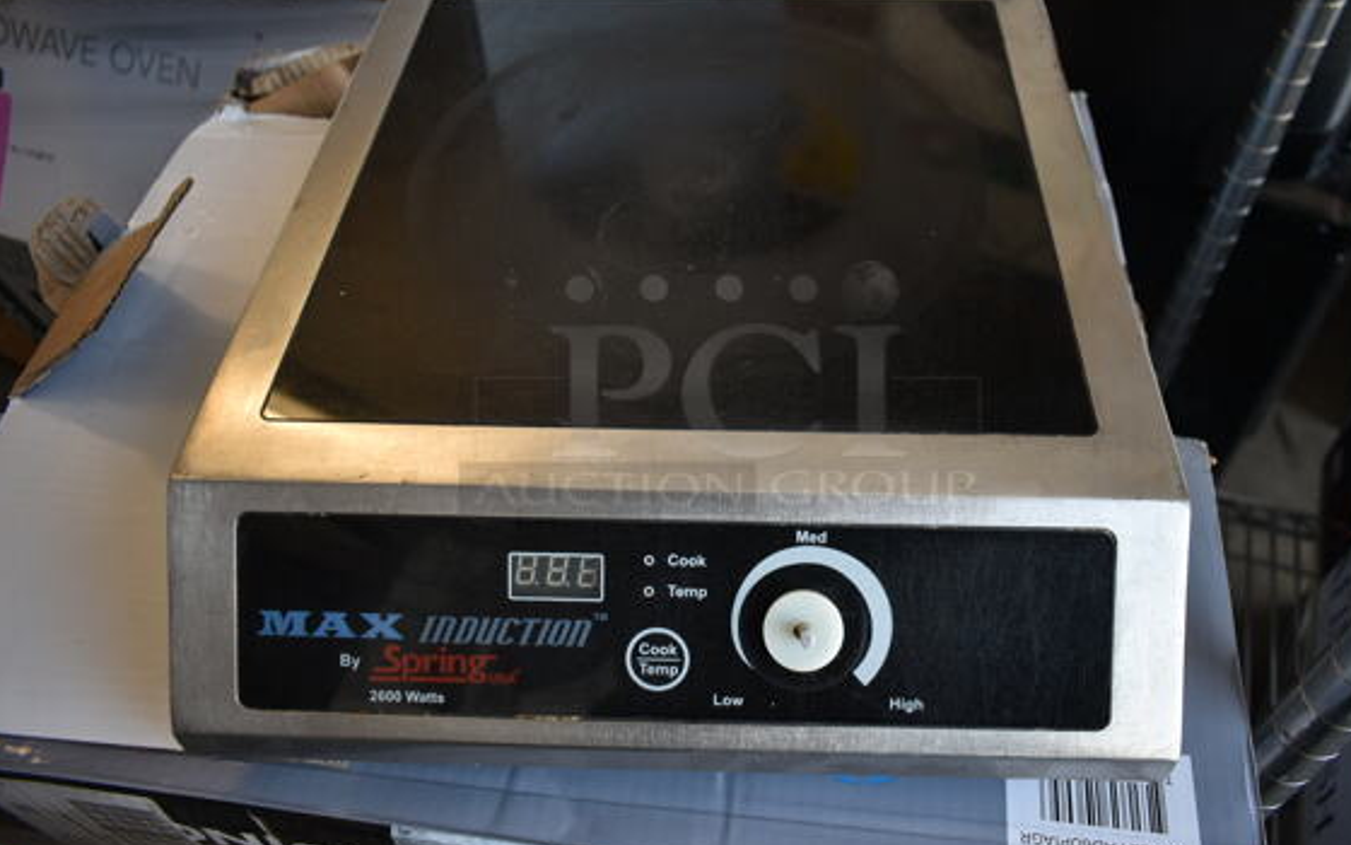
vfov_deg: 41.8
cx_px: 729
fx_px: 1105
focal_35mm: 30
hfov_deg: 62.8
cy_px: 386
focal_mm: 18
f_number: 3.5
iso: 100
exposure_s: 1/30
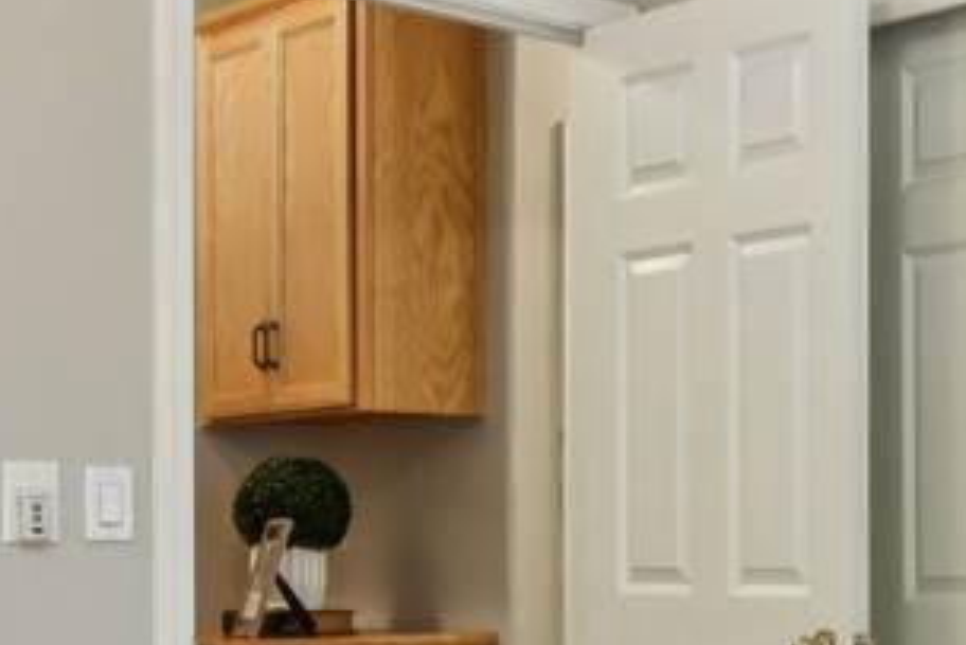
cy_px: 519
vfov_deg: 18.3
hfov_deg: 24.2
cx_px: 1230
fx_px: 1987
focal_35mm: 74
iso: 100
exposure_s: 1/1.25
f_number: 8
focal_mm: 10
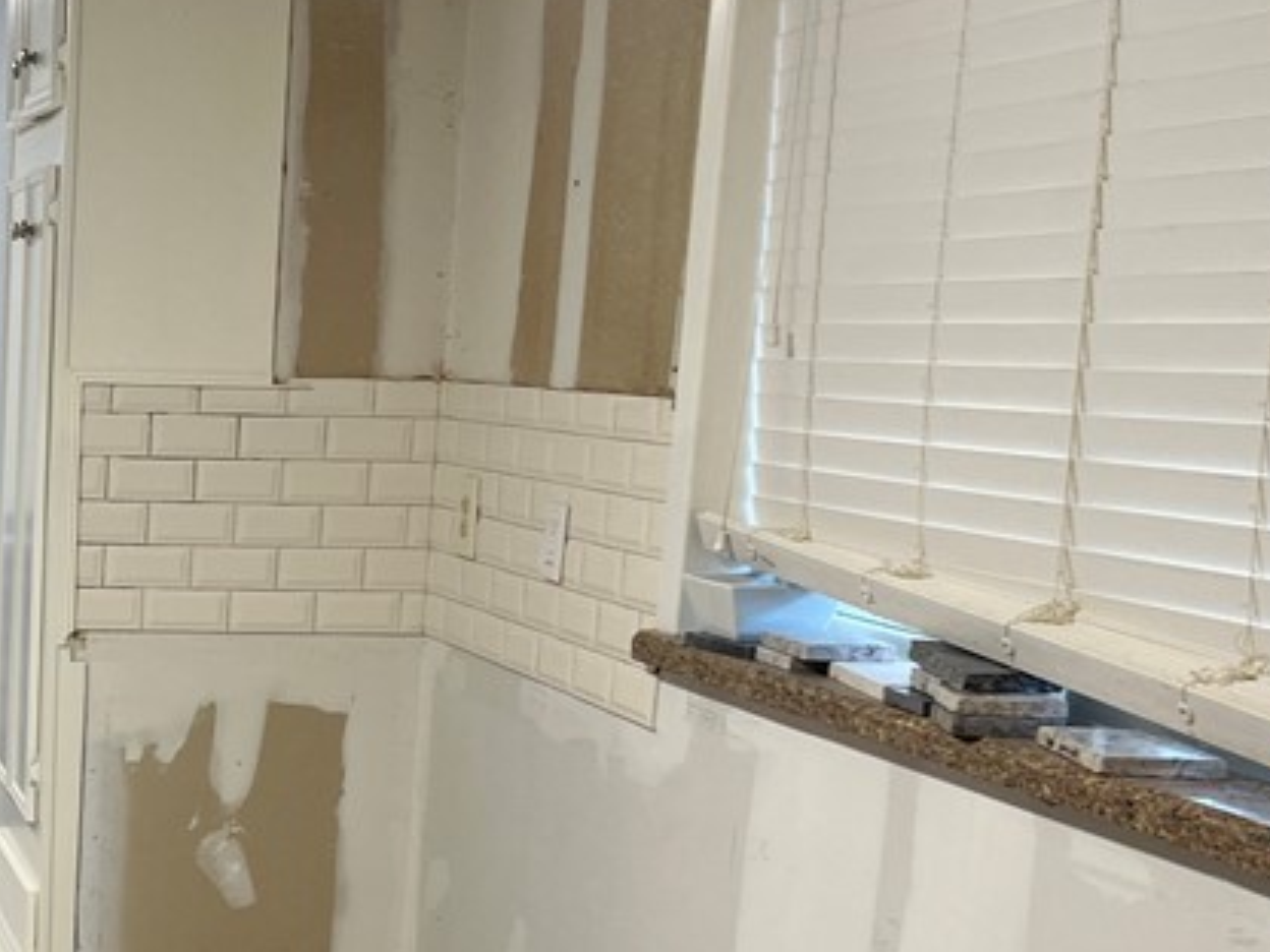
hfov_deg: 27.8
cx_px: -101
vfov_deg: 22.6
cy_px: 787
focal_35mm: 64
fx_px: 2348
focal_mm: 5.1
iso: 80
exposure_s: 1/60
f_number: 1.6
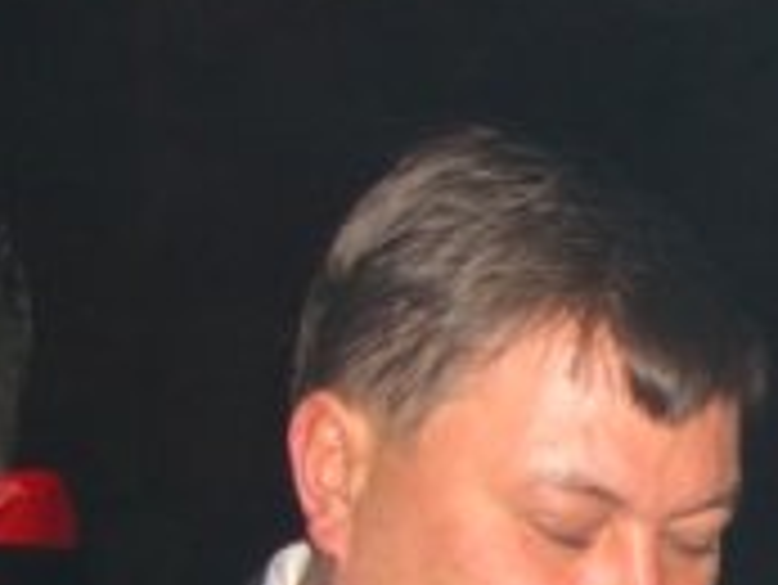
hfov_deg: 14.4
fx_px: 2969
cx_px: 976
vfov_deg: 10.9
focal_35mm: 132
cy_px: 806
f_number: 2.8
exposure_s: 1/60
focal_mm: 7.9
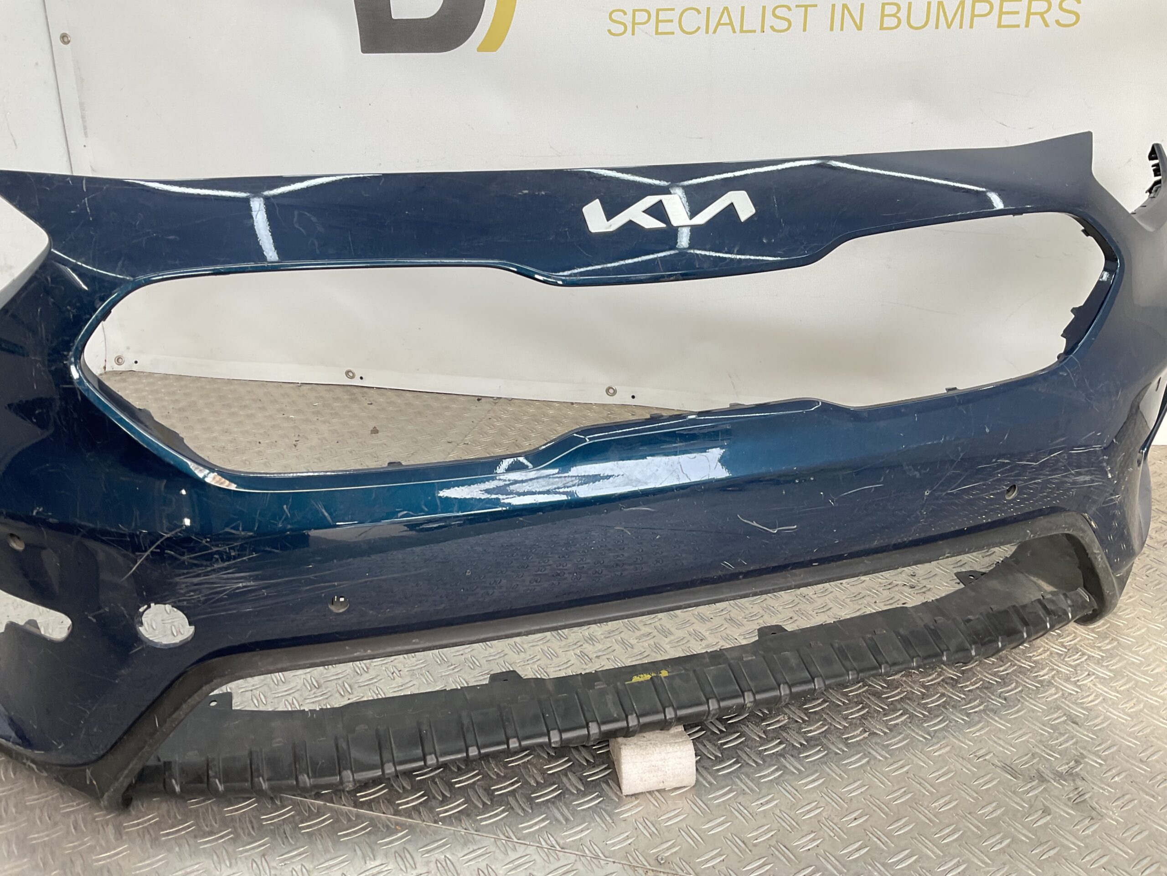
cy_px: 438
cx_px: 584
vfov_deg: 48.2
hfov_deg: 61.7
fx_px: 978
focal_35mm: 29
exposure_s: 1/120
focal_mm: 3
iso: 16
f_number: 1.8
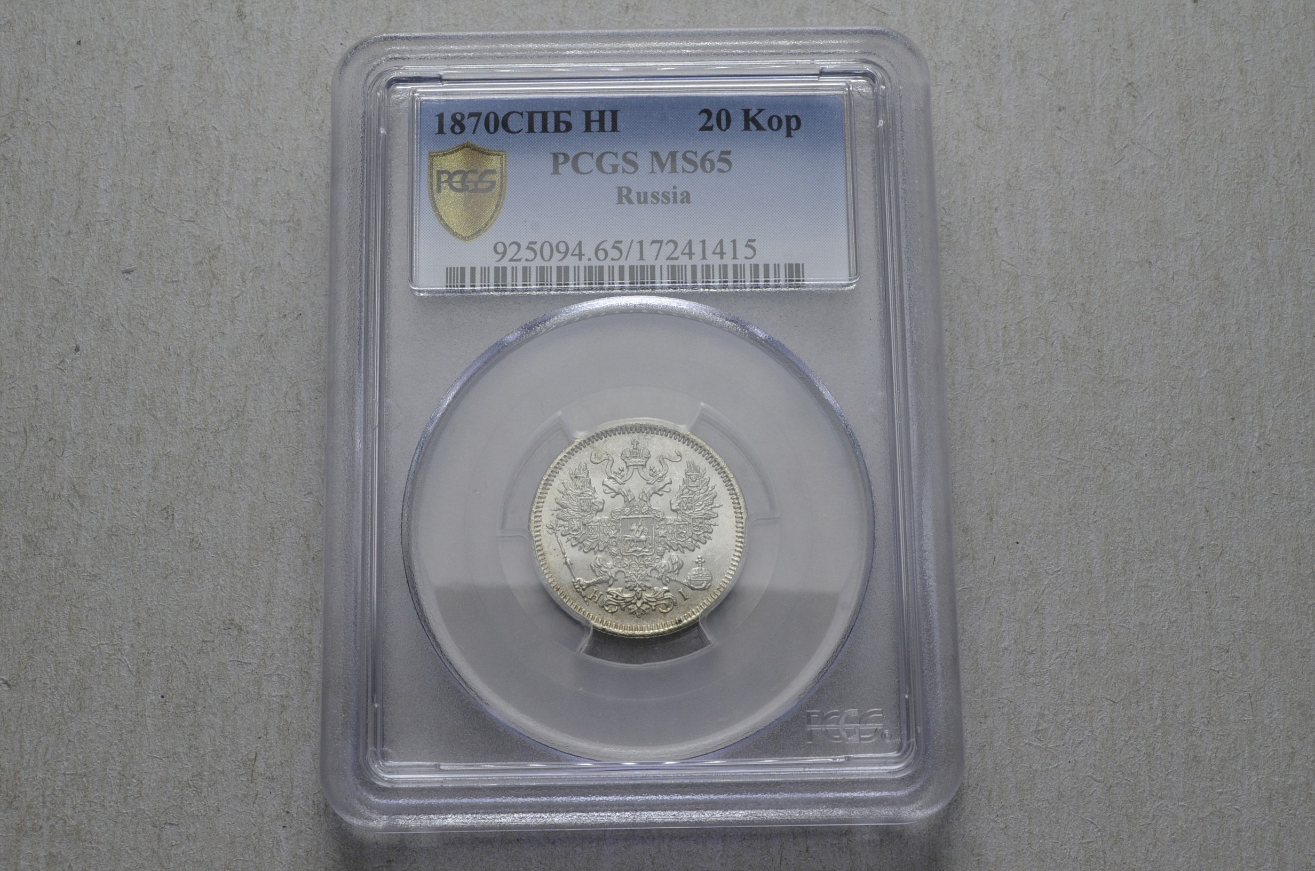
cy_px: 436
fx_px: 1859
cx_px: 658
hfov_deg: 39.0
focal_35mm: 51
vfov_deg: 26.4
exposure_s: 1/250
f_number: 14
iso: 400
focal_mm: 34
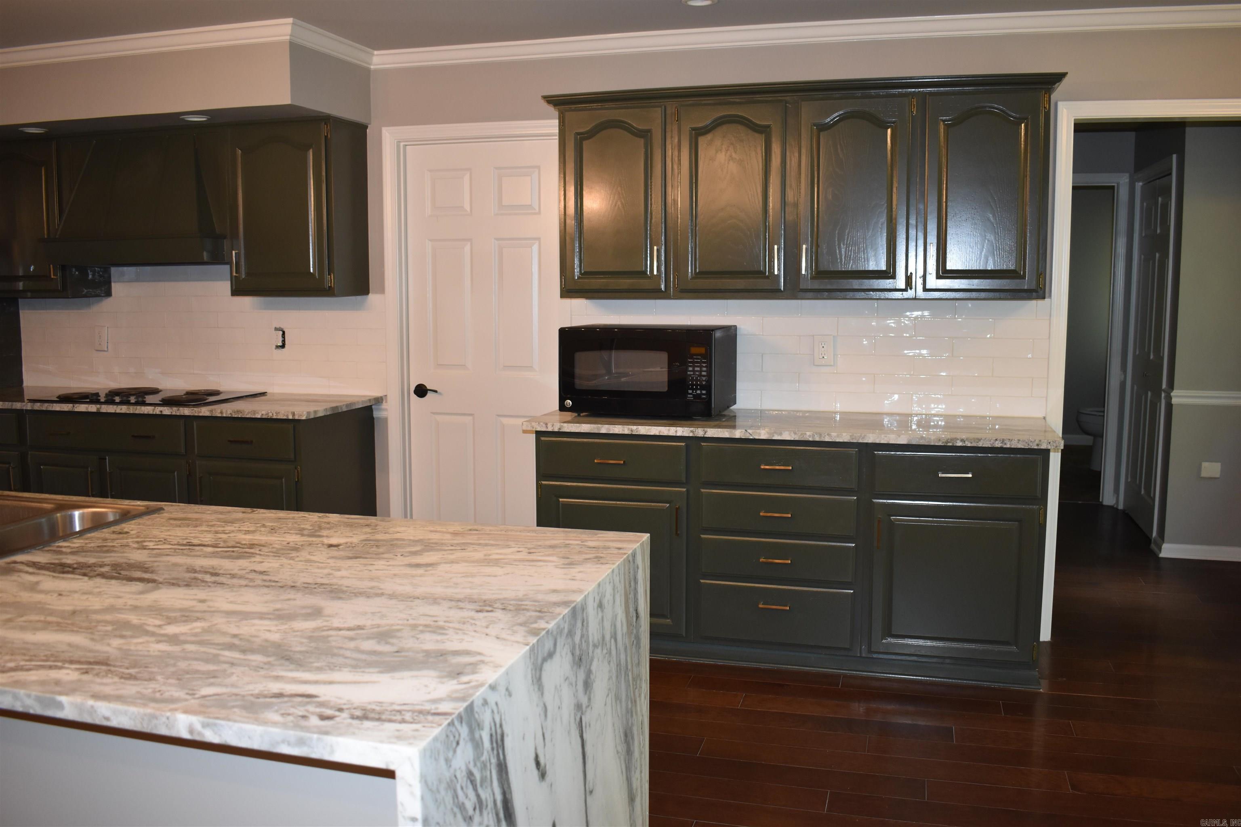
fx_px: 1034
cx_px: 620
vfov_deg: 43.6
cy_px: 414
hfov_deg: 61.9
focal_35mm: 30
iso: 800
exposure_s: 1/60
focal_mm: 20
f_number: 4
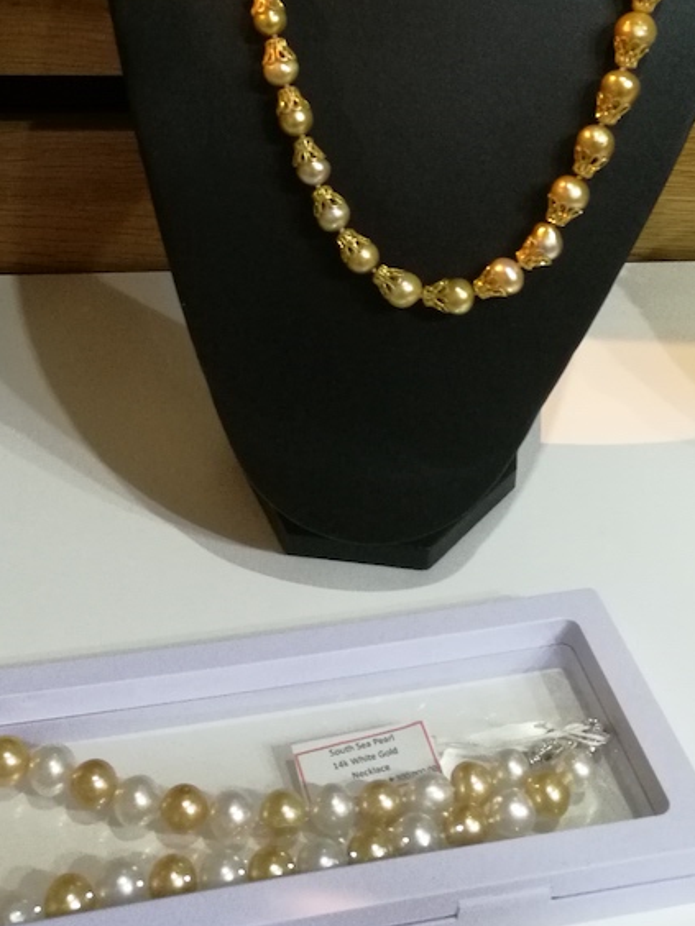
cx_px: 312
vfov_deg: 37.7
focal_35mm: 49
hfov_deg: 29.7
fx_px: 1312
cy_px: 205
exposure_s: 1/25
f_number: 2.2
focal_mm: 4.5
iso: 400
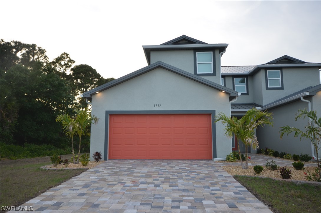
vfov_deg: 43.4
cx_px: 160
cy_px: 106
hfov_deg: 62.0
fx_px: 267
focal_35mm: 30
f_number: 6.3
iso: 200
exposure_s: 1/160
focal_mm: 20
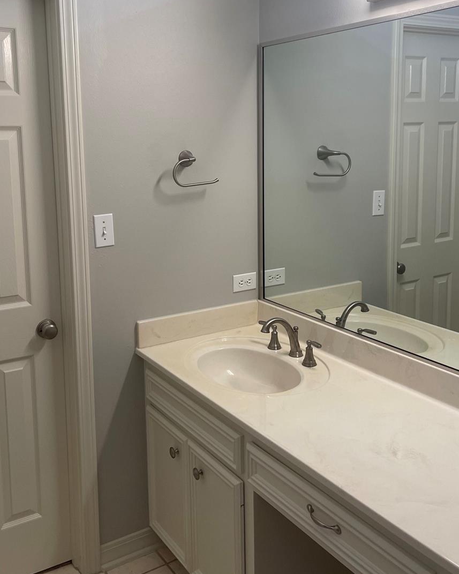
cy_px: 229
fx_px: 594
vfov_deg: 51.2
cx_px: 223
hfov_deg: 42.2
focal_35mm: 35
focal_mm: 5.1
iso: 100
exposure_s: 1/120
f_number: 1.6
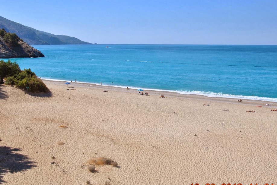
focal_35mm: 45
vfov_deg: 29.9
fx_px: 347
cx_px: 134
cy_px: 89
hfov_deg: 43.6
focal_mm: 24
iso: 100
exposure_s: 1/320
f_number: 9
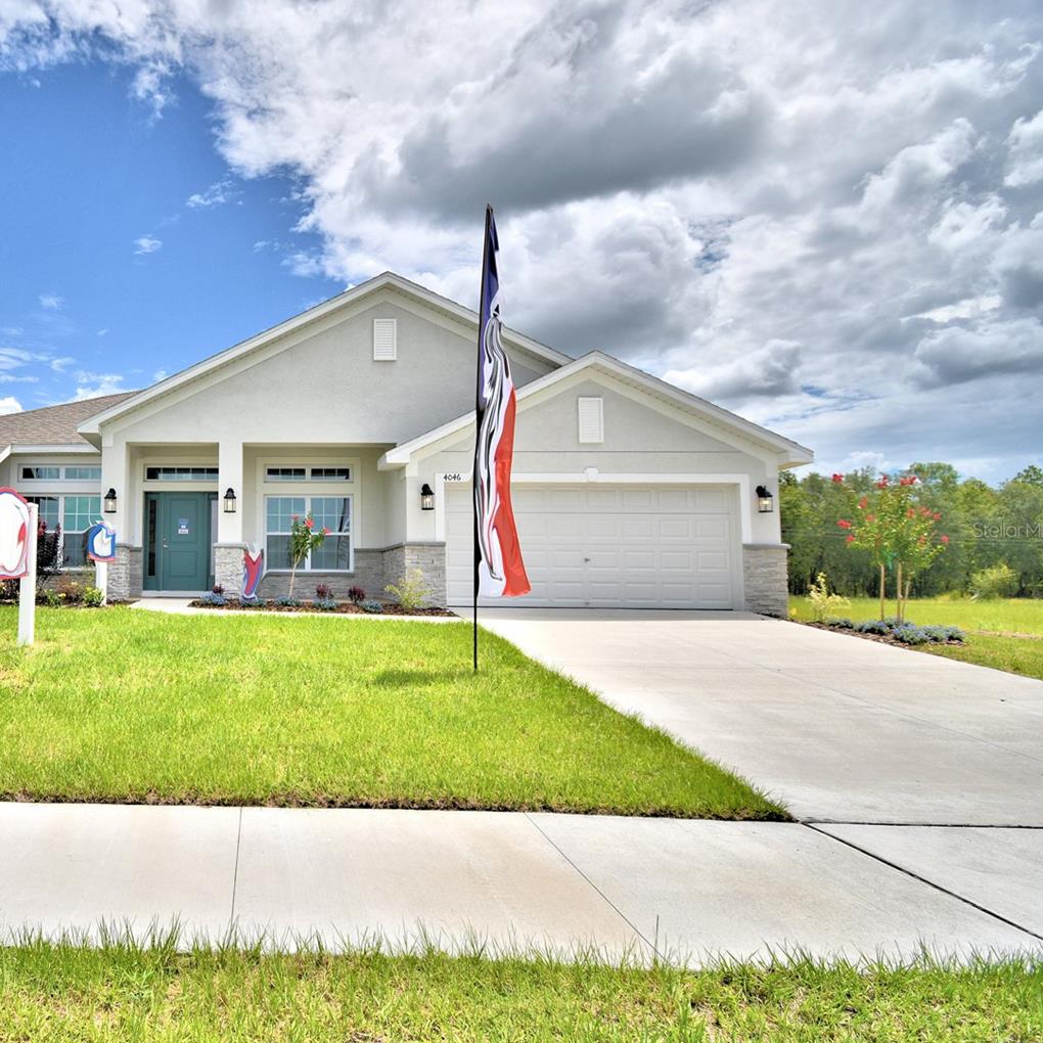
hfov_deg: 69.3
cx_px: 245
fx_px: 682
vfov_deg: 74.8
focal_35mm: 20
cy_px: 530
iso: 100
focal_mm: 10
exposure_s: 1/2500
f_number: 4.5
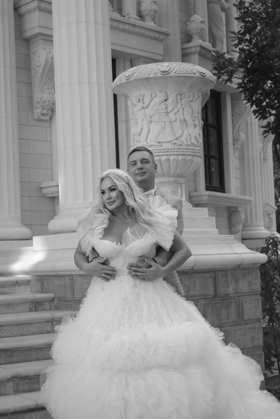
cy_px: 210
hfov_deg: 20.2
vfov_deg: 29.8
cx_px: 140
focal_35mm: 68
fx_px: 785
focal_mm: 45
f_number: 5.3
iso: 200
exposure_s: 1/160
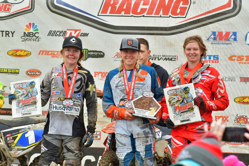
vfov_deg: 6.5
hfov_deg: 9.8
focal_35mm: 210
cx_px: 124
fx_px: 1452
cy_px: 83
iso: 640
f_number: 5.6
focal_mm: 140
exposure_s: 1/800
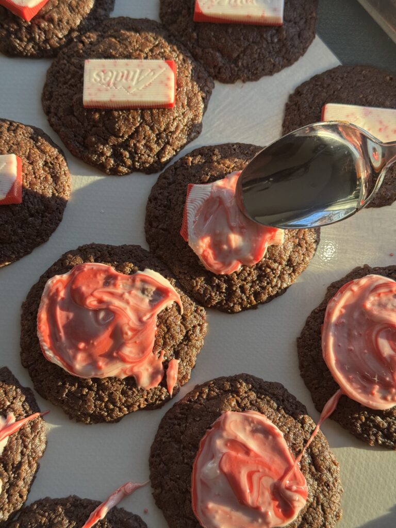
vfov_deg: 39.7
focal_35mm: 48
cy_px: 264
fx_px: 732
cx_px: 198
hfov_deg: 30.3
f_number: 1.78
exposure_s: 1/121
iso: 64
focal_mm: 6.76
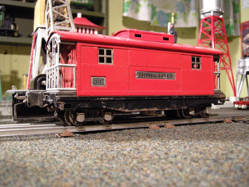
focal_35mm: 35
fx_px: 252
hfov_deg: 52.6
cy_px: 94
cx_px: 124
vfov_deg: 40.7
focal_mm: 7.5
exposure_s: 1/8
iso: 480
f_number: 2.7
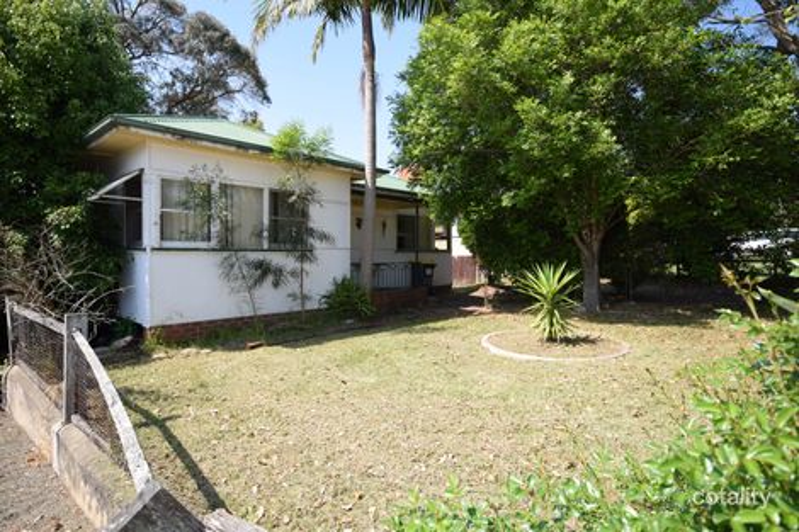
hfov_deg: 85.4
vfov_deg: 63.2
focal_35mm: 20
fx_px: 433
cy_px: 266
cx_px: 400
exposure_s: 1/160
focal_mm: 13
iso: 100
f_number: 6.3
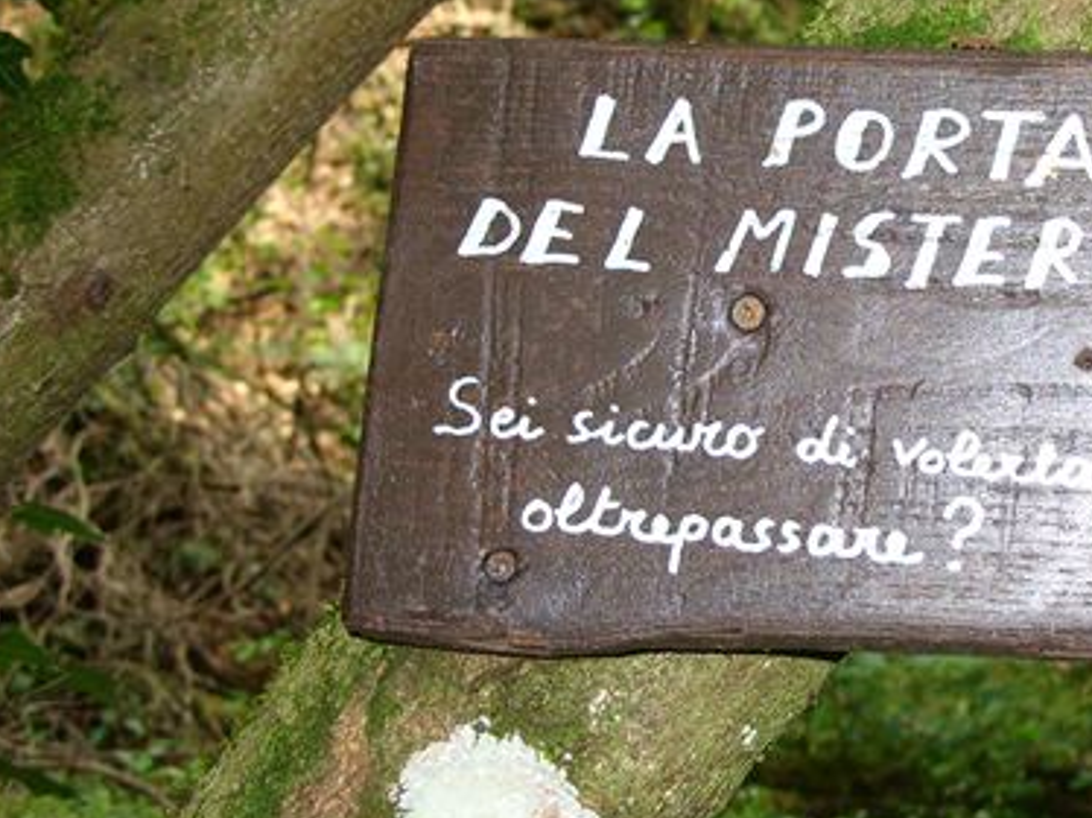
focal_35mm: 61
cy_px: 321
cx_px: 794
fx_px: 1923
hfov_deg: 31.2
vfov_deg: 24.0
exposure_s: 1/30
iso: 50
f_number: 2.8
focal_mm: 7.8
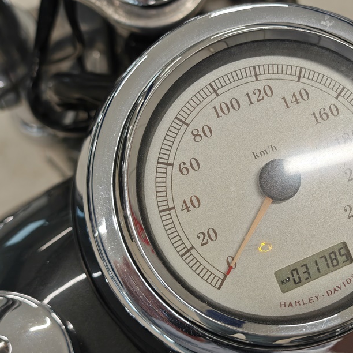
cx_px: 282
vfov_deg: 25.4
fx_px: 785
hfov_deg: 24.9
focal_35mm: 68
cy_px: 164
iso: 60
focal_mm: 8.72
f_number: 2
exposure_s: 1/100
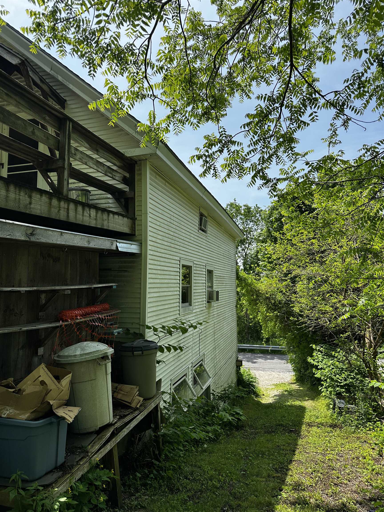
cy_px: 256
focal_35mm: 24
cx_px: 192
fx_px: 355
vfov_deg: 71.6
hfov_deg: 56.8
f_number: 1.78
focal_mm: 6.86
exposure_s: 1/2299
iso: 80
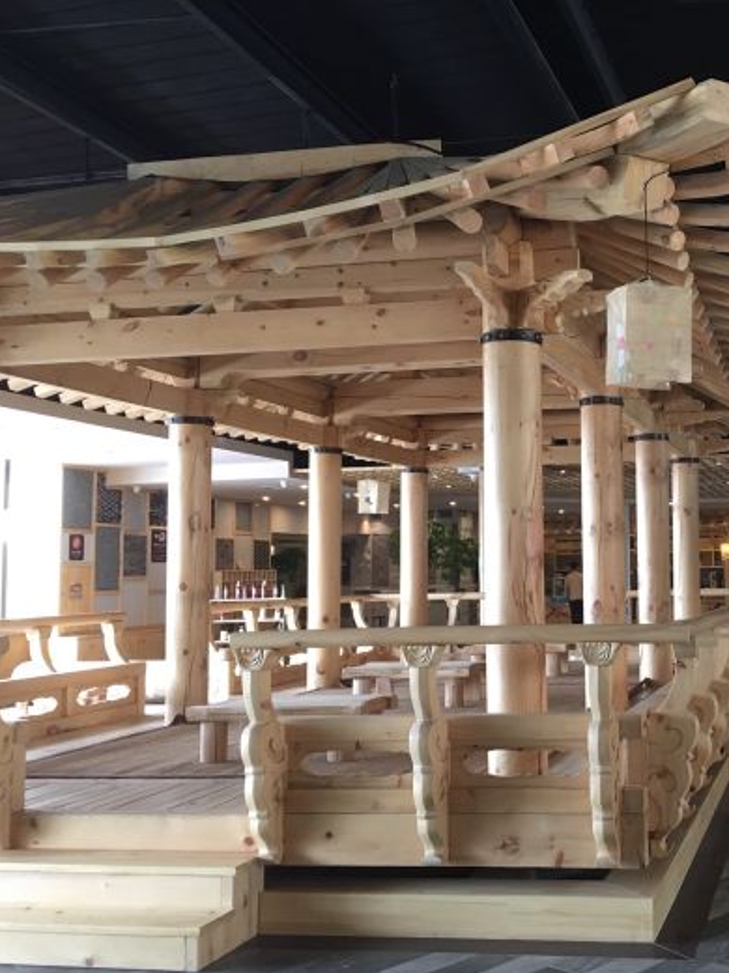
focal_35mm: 39
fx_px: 1096
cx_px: 650
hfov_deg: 34.8
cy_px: 488
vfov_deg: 47.9
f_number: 2.2
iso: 50
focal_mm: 4.15
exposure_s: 1/17
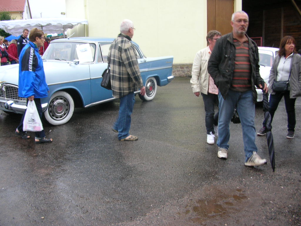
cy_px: 113
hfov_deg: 52.6
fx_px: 304
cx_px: 150
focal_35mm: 35
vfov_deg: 40.7
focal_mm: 5.8
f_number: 2.8
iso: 50
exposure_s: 1/42.5
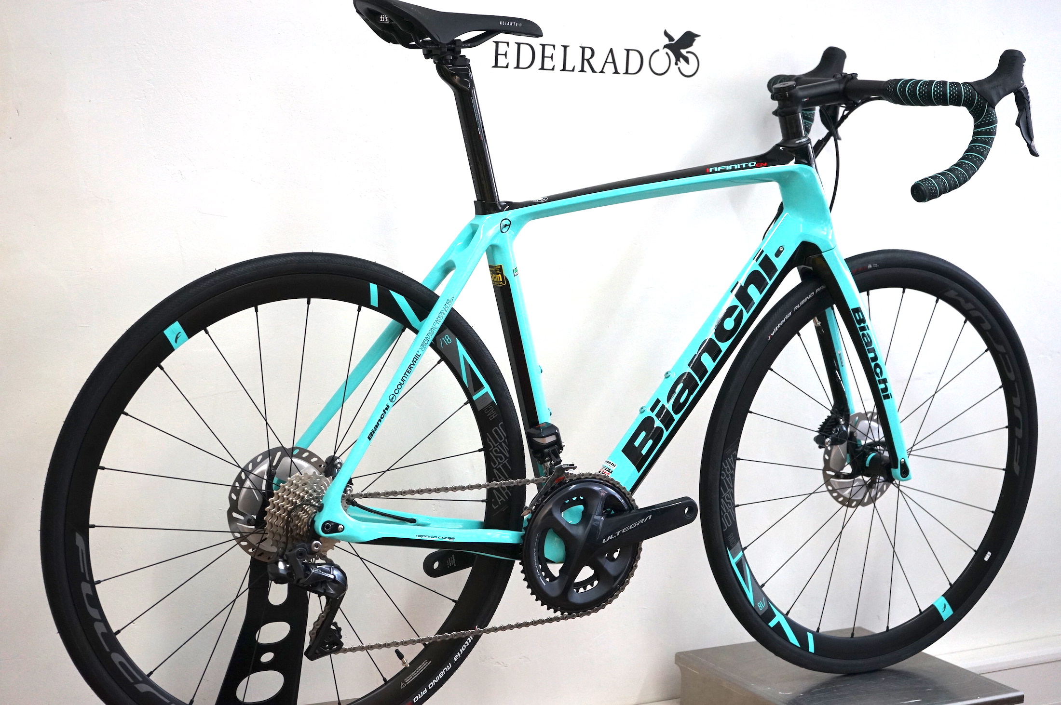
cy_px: 352
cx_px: 530
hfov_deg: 33.4
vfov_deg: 22.6
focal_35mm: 60
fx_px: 1767
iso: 1600
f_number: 5
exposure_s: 1/160
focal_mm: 60
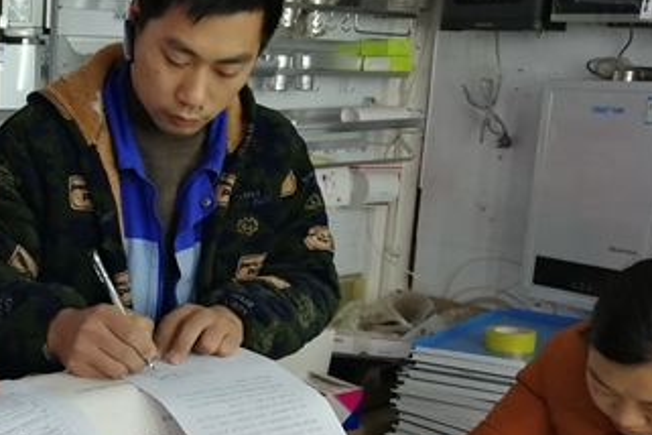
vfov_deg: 24.1
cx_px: 47
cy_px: 266
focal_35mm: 56
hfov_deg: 33.5
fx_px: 1014
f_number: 1.8
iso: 160
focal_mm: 3.88
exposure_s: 1/50
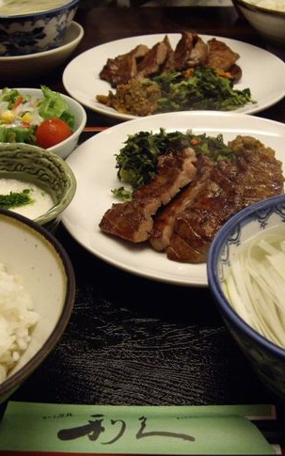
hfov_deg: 23.9
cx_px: 166
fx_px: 671
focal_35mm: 54
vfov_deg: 37.5
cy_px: 228
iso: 400
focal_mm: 7.9
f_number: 2.8
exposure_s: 1/30
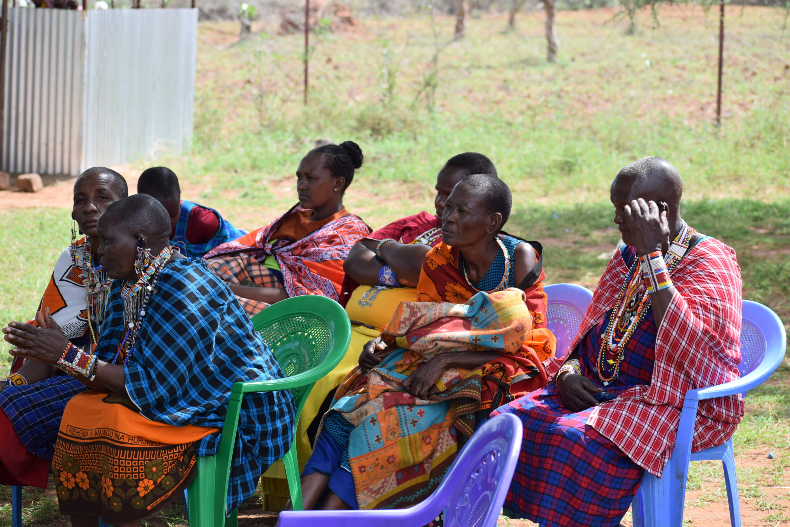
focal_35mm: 123
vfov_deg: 11.1
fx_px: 2699
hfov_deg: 16.7
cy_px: 264
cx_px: 395
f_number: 5.6
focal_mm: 82
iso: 250
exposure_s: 1/500
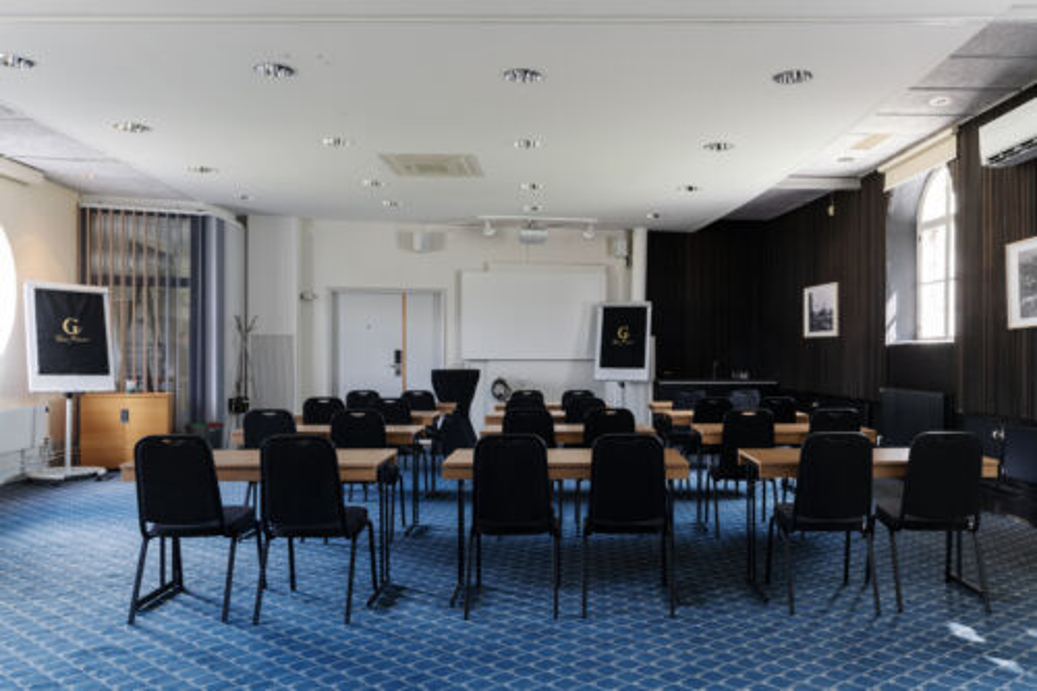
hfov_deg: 73.8
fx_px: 691
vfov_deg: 53.1
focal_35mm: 24
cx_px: 518
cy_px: 346
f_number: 11
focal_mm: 24
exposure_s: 1/2.5
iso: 100
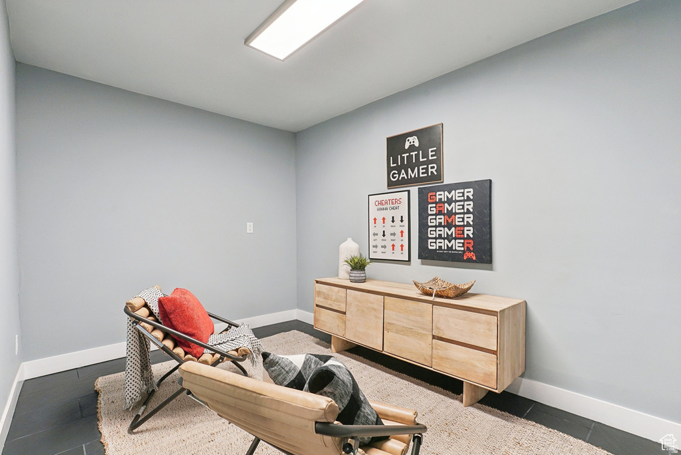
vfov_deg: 73.8
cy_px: 228
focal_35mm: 16
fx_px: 303
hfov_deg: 96.7
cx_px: 340
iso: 400
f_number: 8
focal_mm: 16
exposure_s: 1/10
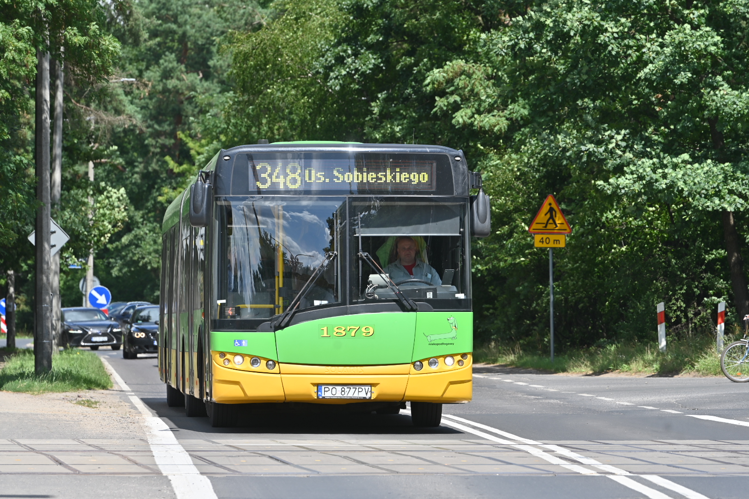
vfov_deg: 7.6
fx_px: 3745
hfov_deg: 11.4
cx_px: 374
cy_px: 250
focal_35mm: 180
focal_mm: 180
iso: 100
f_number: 6.3
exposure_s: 1/400
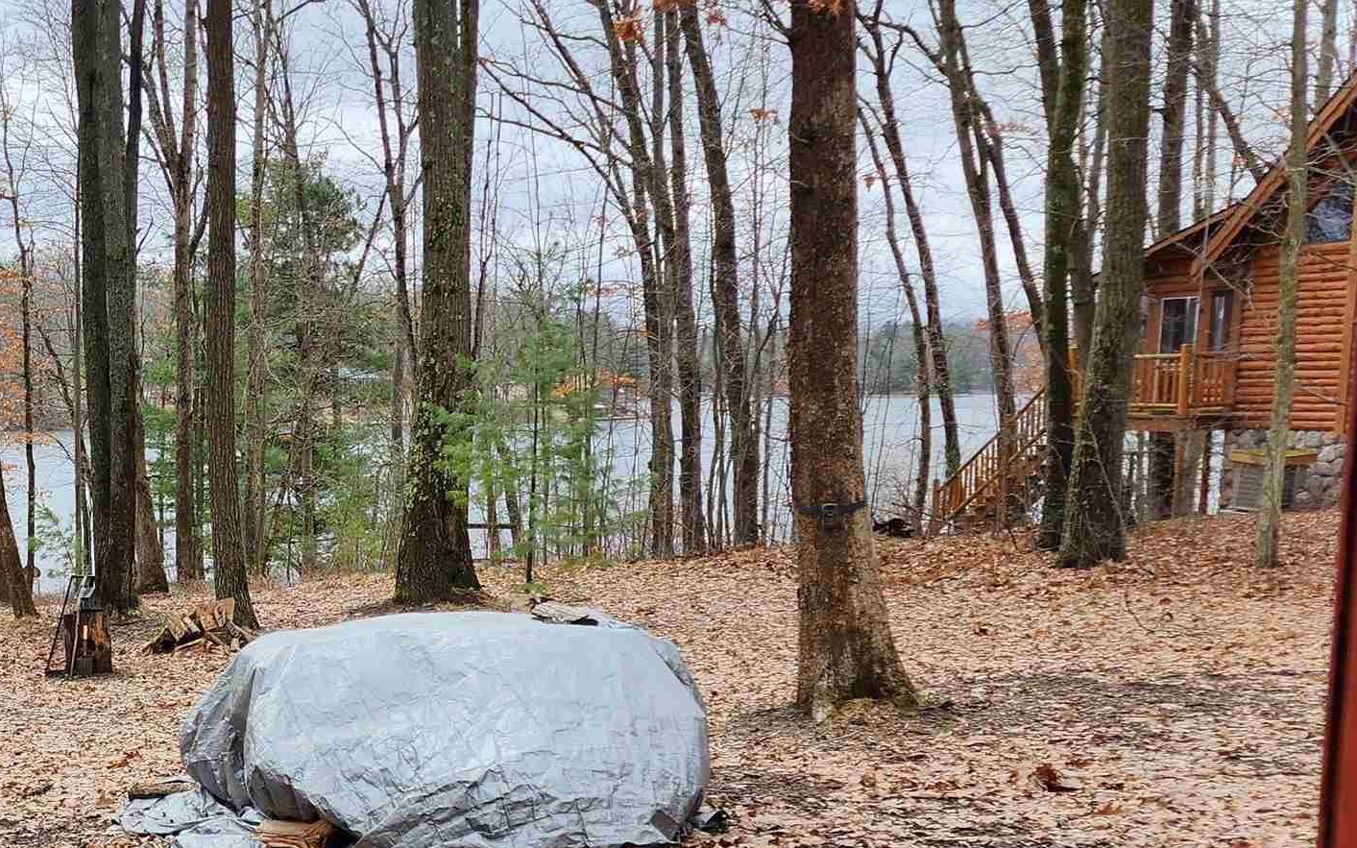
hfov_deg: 36.5
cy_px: 706
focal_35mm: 53
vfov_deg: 24.0
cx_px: 218
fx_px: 1960
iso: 12
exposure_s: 1/409
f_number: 1.8
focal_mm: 6.4
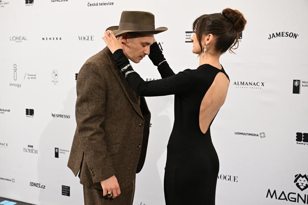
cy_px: 102
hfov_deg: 41.9
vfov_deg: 28.6
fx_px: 402
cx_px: 154
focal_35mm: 47
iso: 3200
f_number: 5
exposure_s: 1/160
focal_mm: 47
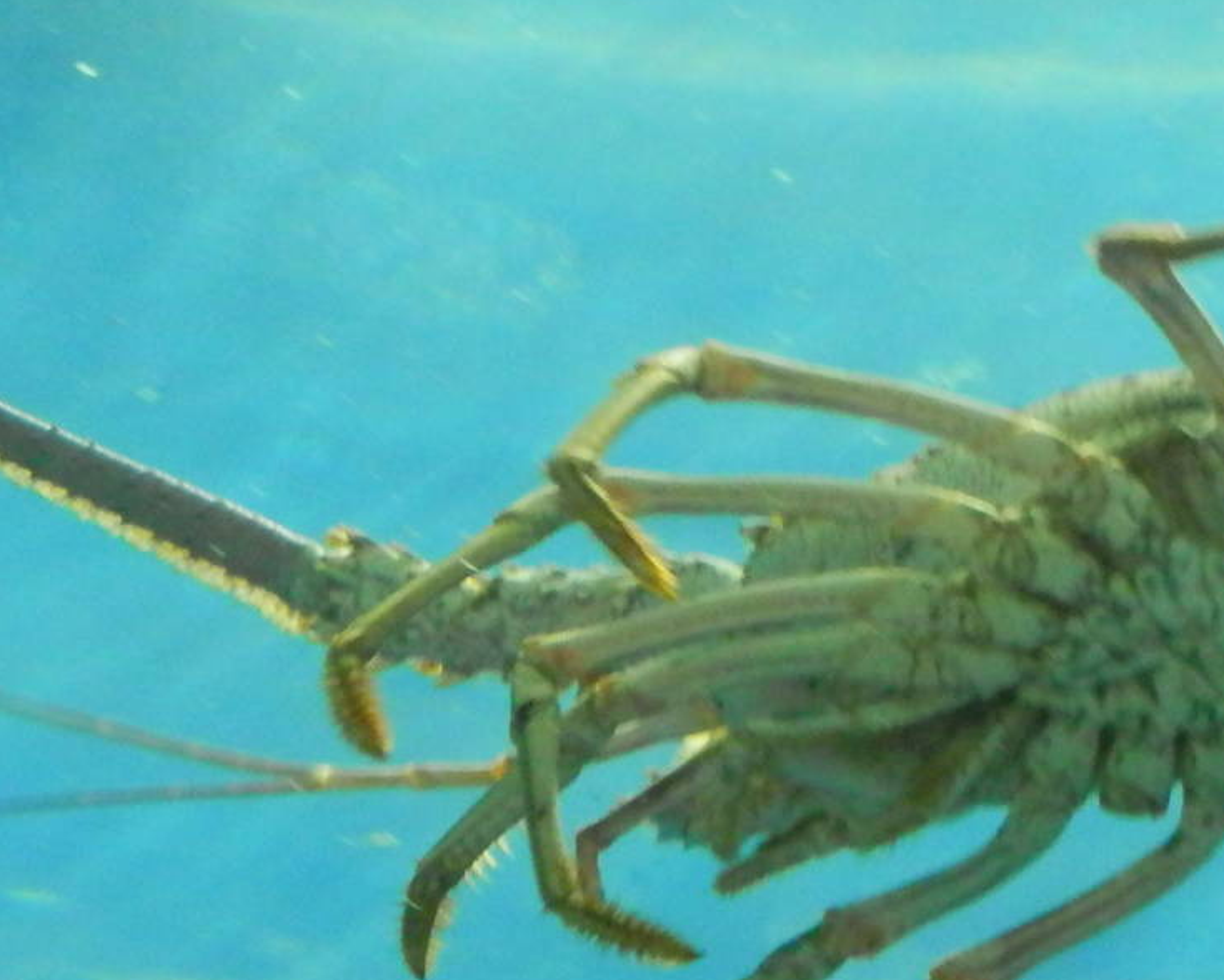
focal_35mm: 478
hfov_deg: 4.0
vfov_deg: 3.2
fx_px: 17316
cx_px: 1222
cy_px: 445
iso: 800
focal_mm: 40.2
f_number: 6.1
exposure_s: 1/25
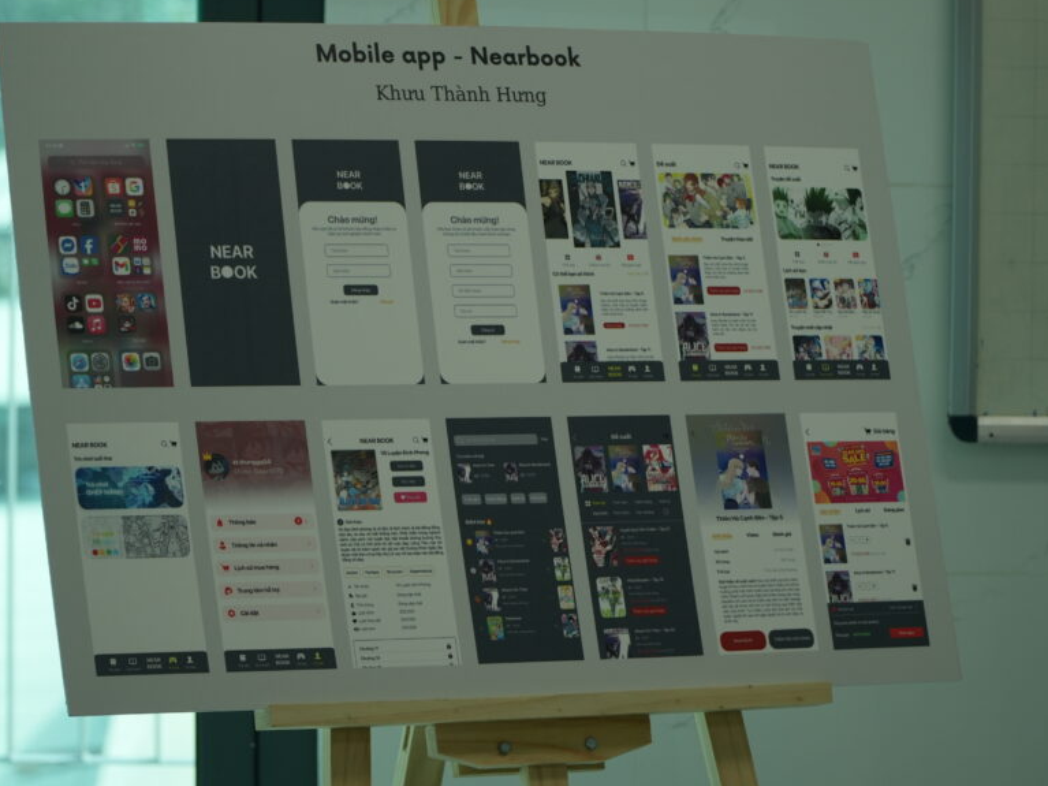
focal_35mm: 154
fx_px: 4662
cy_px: 337
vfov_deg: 9.6
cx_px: 497
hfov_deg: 12.8
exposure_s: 1/160
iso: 200
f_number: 4
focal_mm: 80
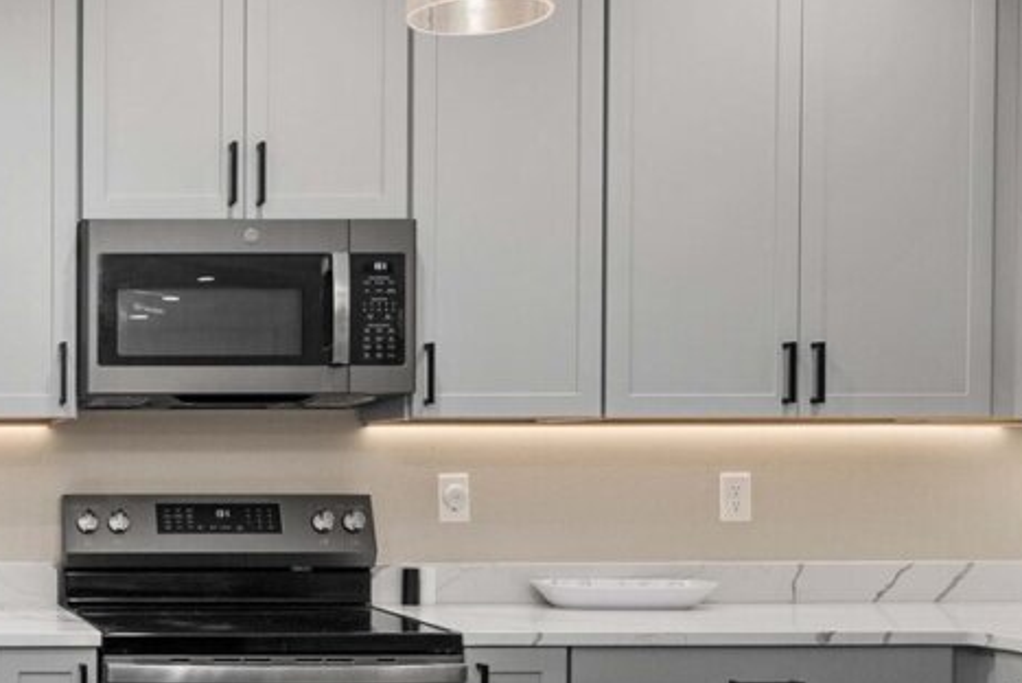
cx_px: -179
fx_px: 1449
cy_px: 472
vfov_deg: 26.3
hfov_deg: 32.6
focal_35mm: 51
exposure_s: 1/60
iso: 160
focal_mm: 17
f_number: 7.1
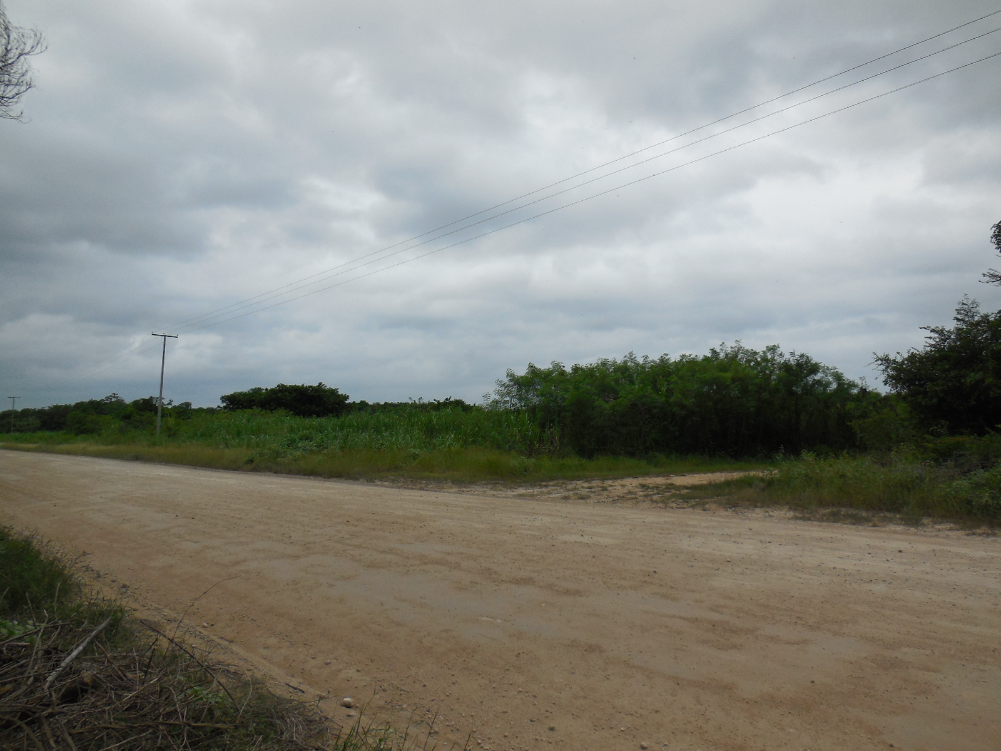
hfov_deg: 69.4
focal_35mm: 25
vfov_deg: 54.9
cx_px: 500
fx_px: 723
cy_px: 376
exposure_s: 1/640
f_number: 6.2
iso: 125
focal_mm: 4.5
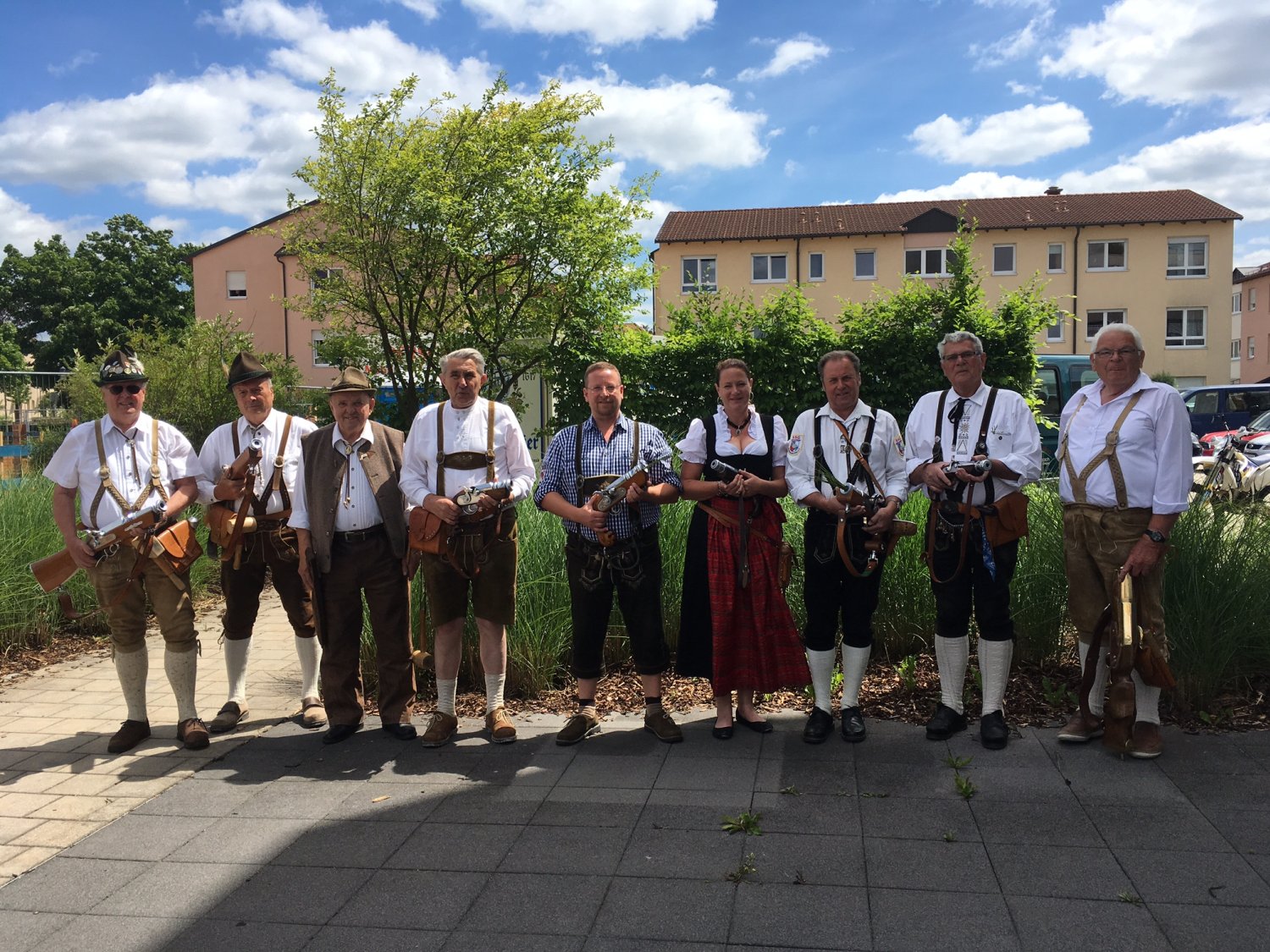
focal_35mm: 29
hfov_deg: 61.7
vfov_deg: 48.2
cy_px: 476
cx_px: 635
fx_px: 1064
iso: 25
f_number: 2.2
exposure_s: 1/1637
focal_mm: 4.15
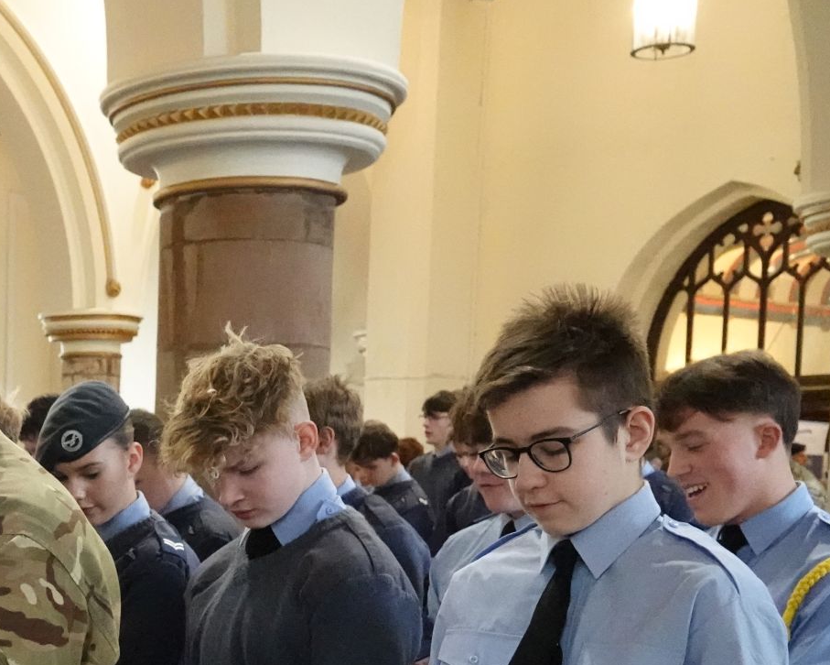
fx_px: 1474
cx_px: -64
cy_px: 607
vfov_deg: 24.6
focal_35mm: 60
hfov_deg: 28.7
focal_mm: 10.8
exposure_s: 1/320
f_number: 2.8
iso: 6400
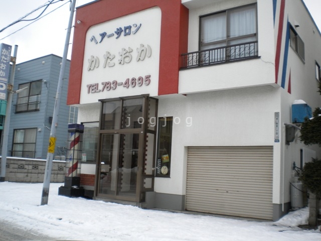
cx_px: 160
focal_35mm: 35
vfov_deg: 40.7
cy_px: 120
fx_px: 325
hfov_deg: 52.6
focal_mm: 6.3
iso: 113
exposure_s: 1/168
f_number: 4.6
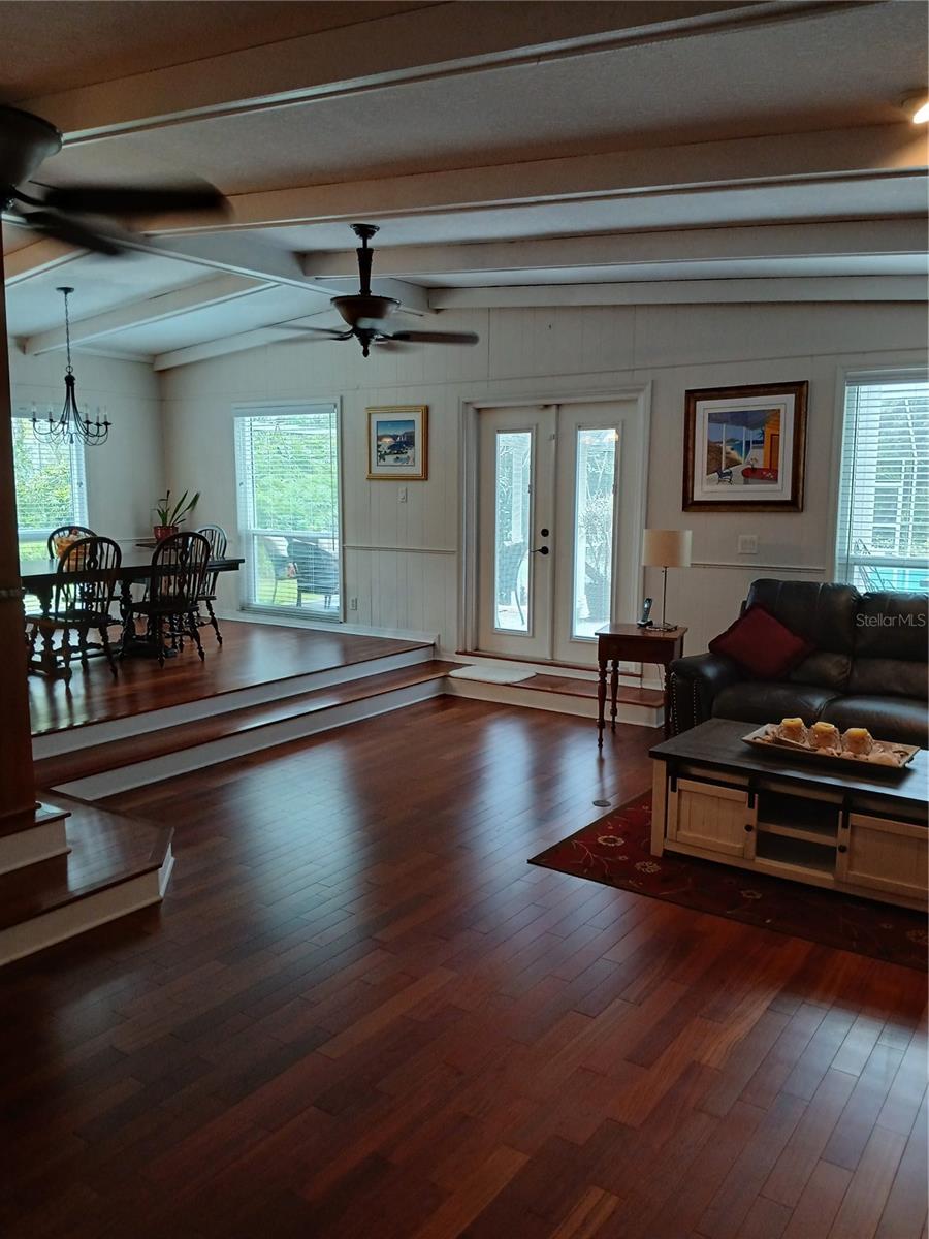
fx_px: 930
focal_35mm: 26
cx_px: 464
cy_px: 620
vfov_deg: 67.3
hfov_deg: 53.1
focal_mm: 3.98
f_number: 1.8
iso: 250
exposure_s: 1/60
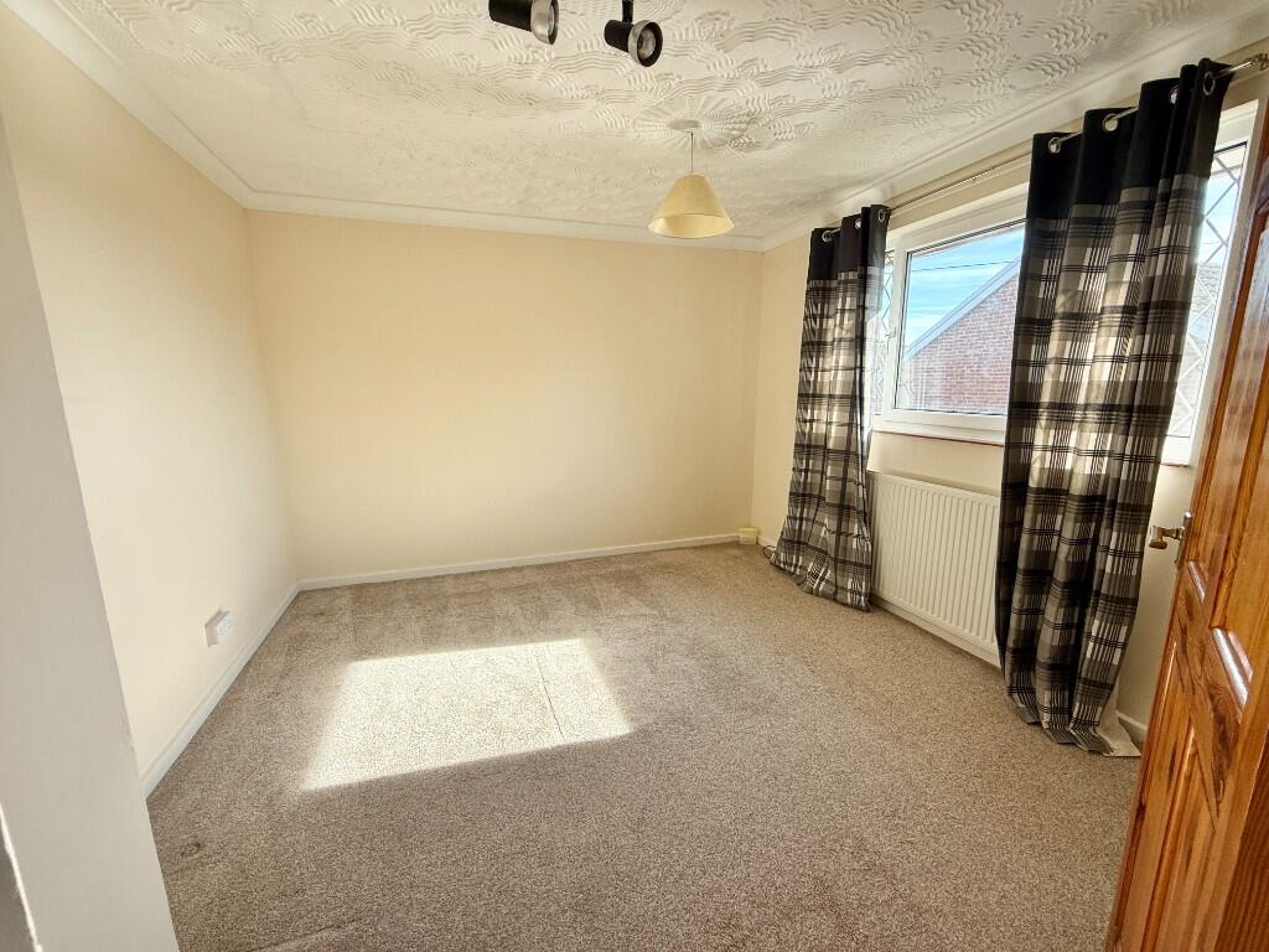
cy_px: 476
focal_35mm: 14
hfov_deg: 102.1
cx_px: 634
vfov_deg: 85.7
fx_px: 513
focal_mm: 2.22
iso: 64
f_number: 2.2
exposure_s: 1/142
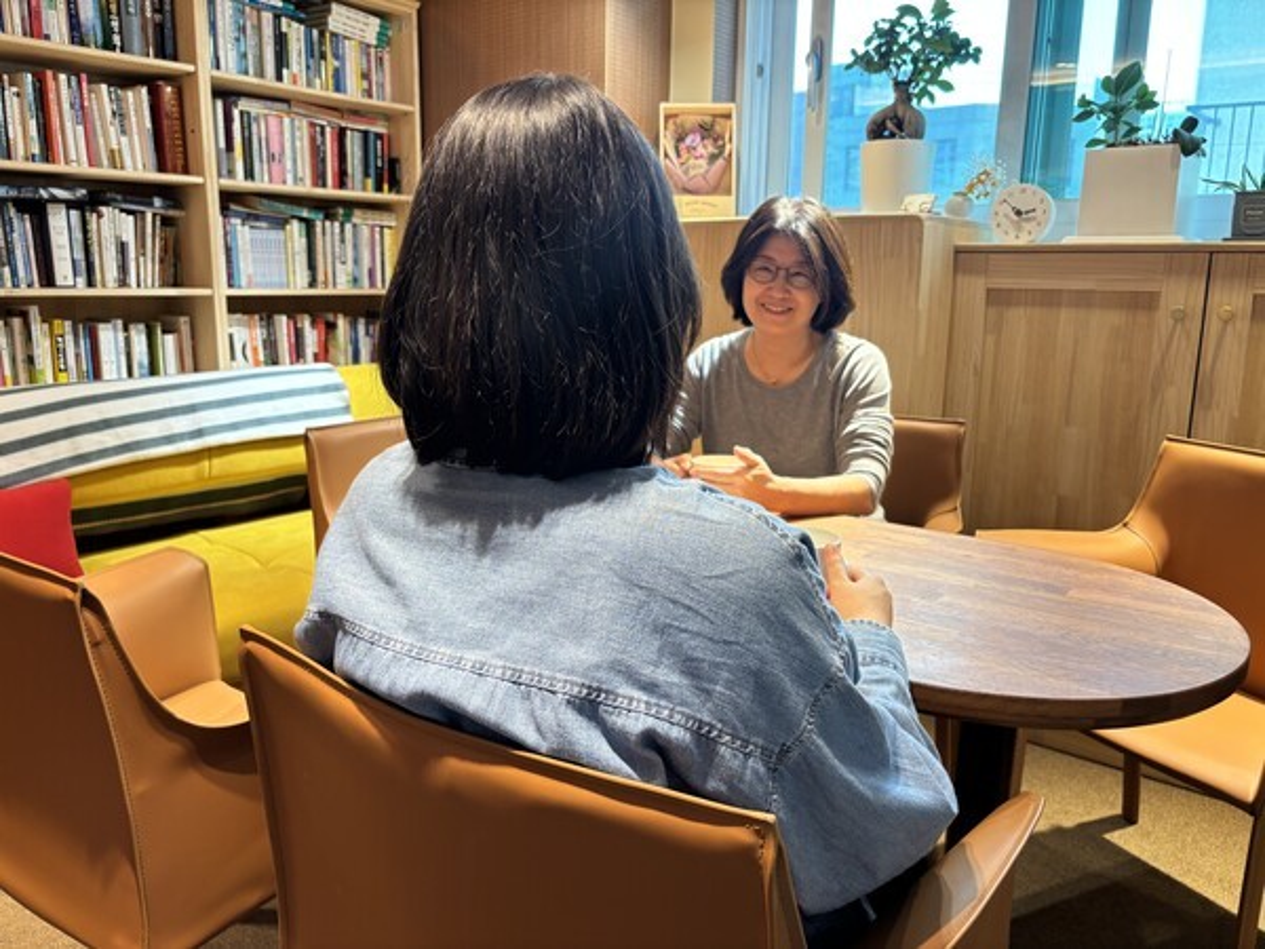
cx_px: 632
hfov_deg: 67.3
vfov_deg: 53.1
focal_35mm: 26
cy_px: 474
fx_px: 950
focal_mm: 5.96
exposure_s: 1/60
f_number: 1.6
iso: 100
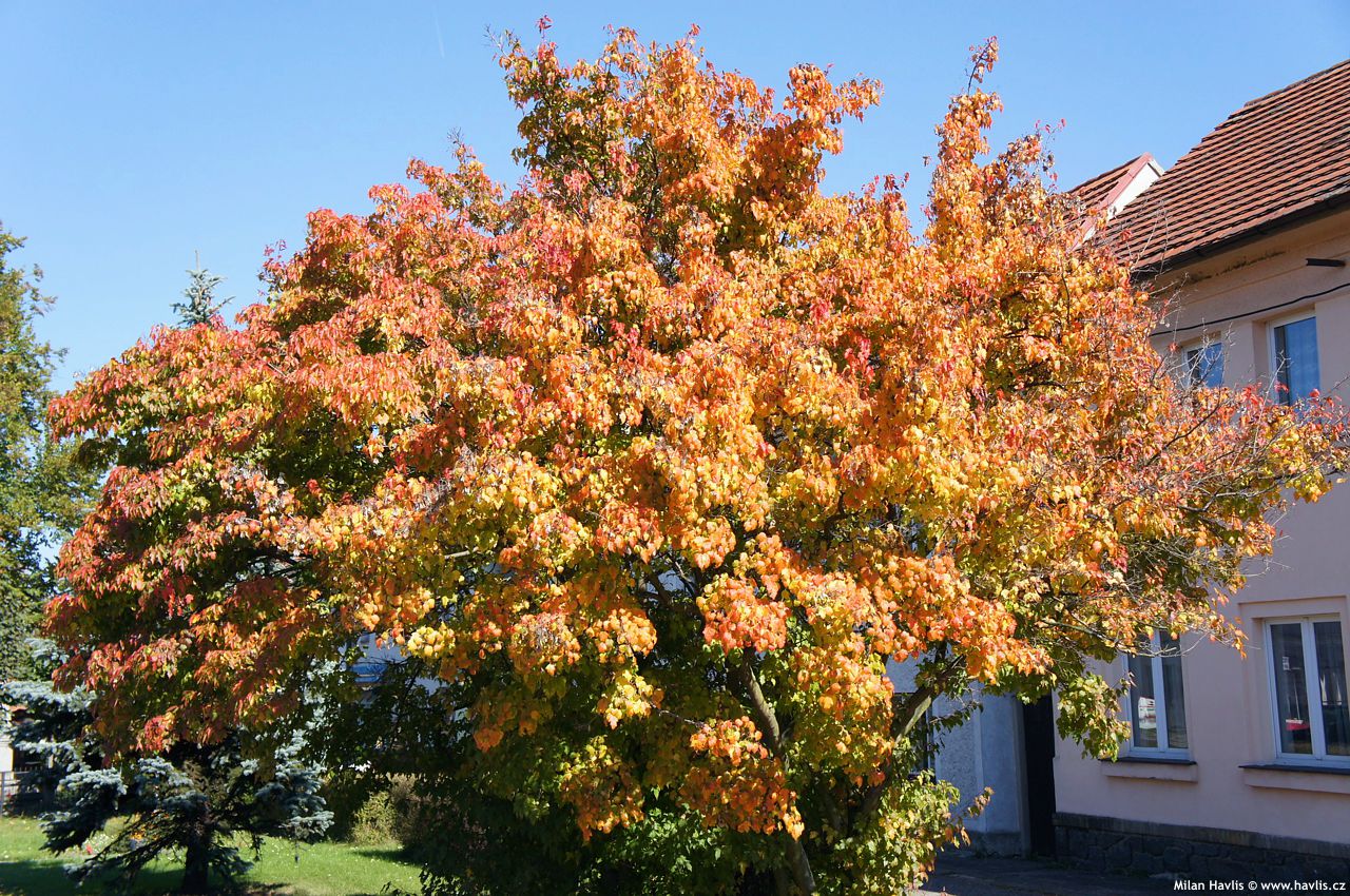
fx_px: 1798
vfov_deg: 28.0
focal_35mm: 48
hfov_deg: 41.2
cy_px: 448
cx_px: 675
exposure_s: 1/250
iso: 200
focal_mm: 32
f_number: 8
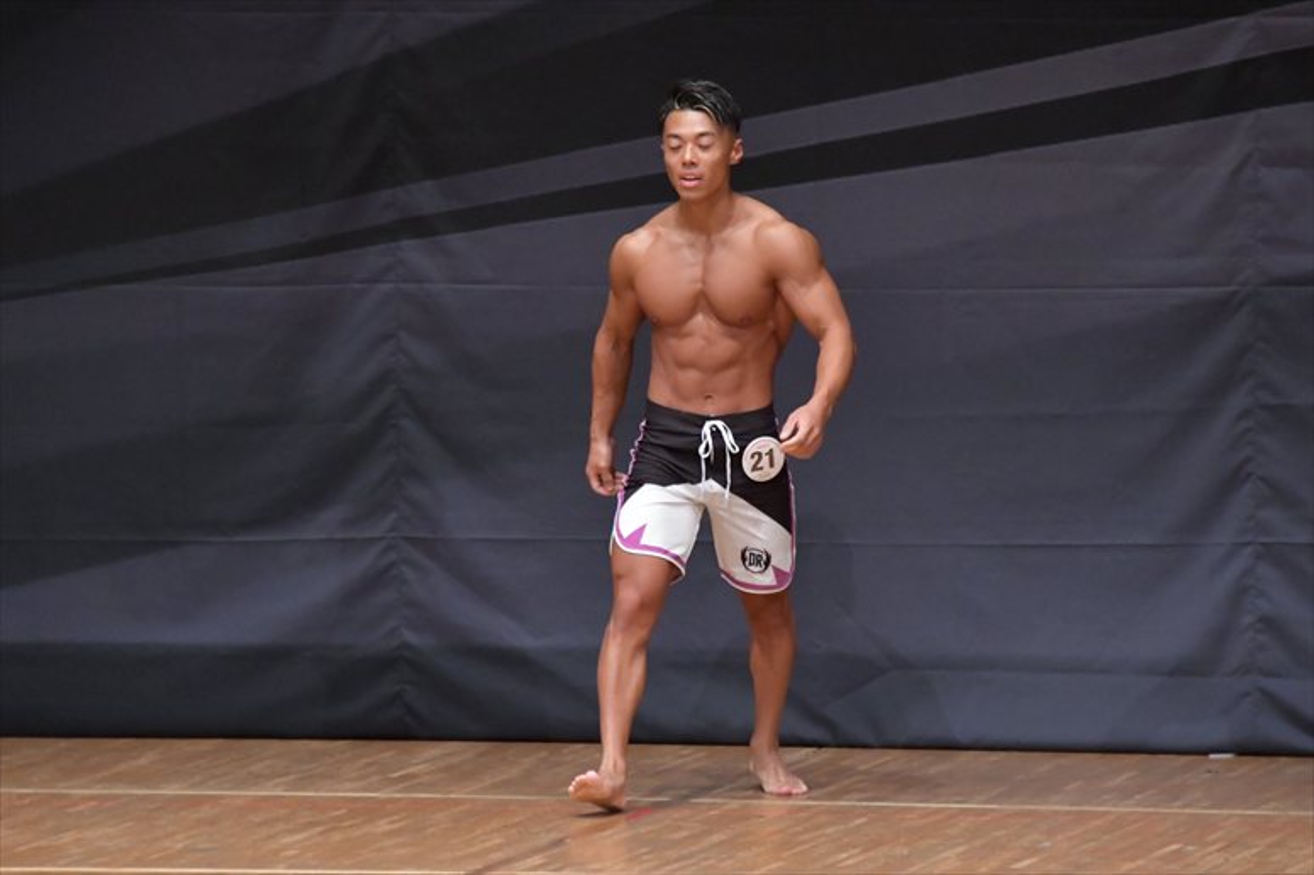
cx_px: 657
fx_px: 12587
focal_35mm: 345
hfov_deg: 6.0
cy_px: 438
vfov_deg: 4.0
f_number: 5.6
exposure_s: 1/400
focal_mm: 230
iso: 6400
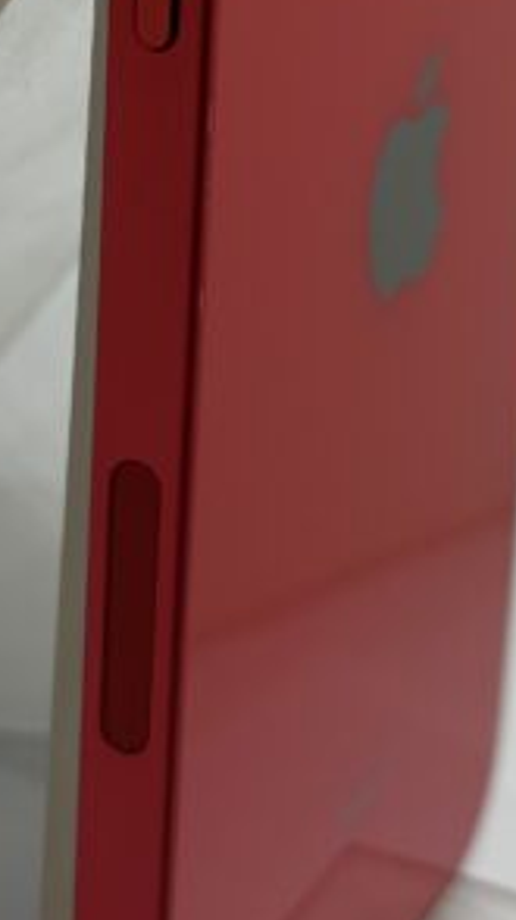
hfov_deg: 13.4
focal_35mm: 90
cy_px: 214
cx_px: 294
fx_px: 2193
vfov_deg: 23.4
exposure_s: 1/127
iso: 32
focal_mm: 5.96
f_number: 1.6
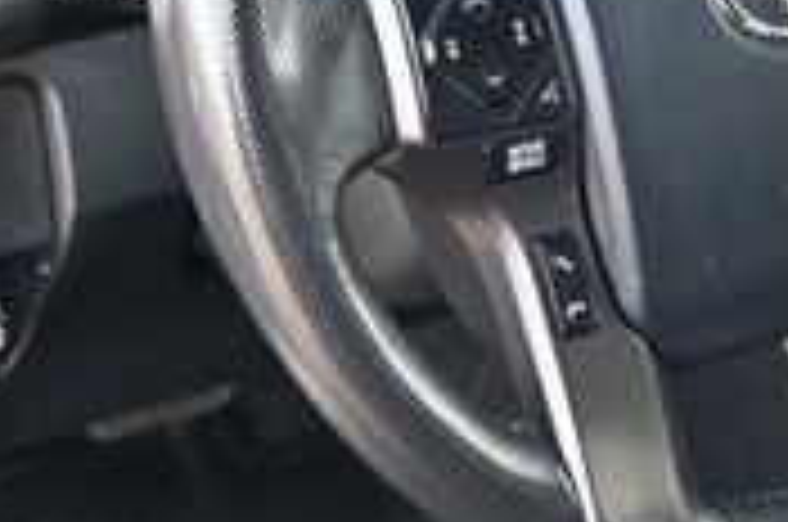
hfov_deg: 18.2
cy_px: 171
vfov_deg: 12.4
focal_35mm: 110
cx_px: 770
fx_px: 2403
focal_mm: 20
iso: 800
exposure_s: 1/125
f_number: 3.8
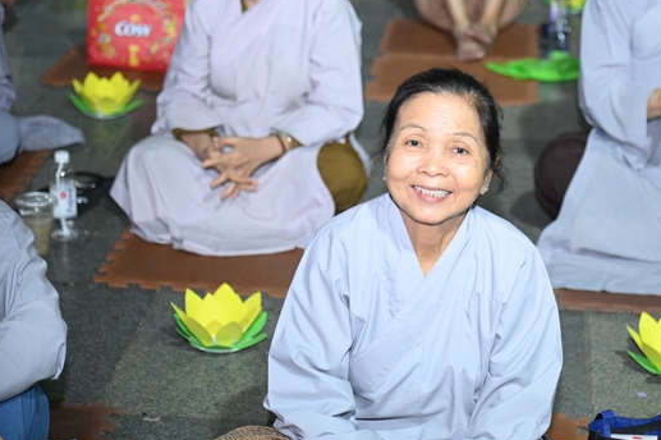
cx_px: 408
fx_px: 1890
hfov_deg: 19.8
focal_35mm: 103
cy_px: 188
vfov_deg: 13.3
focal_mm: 82
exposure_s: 1/200
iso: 5000
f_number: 4
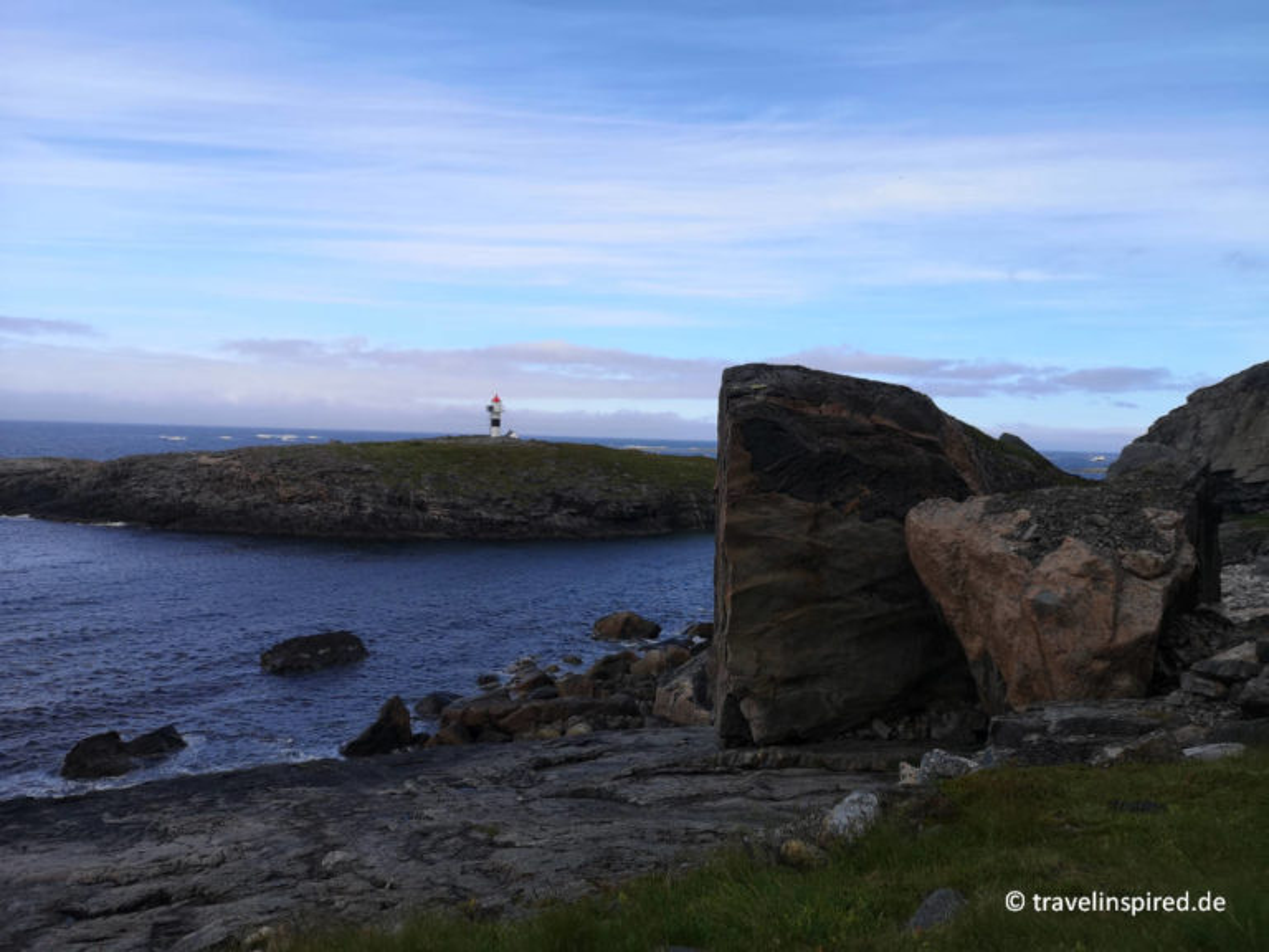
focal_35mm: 27
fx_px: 990
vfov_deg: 51.4
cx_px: 634
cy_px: 476
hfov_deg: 65.3
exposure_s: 1/2762
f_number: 1.8
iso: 50
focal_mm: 5.58
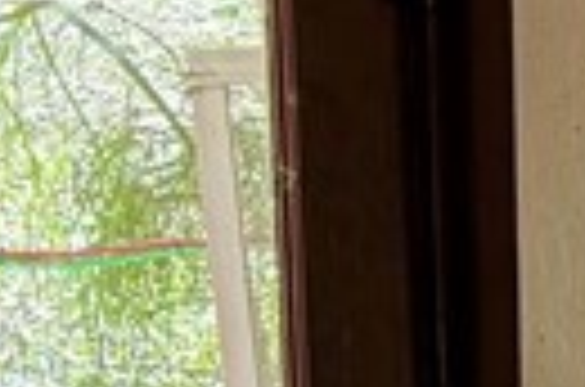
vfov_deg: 6.8
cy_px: 562
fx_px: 3193
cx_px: 2092
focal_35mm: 197
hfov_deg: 8.0
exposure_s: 1/78
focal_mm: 6.76
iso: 200
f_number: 1.78
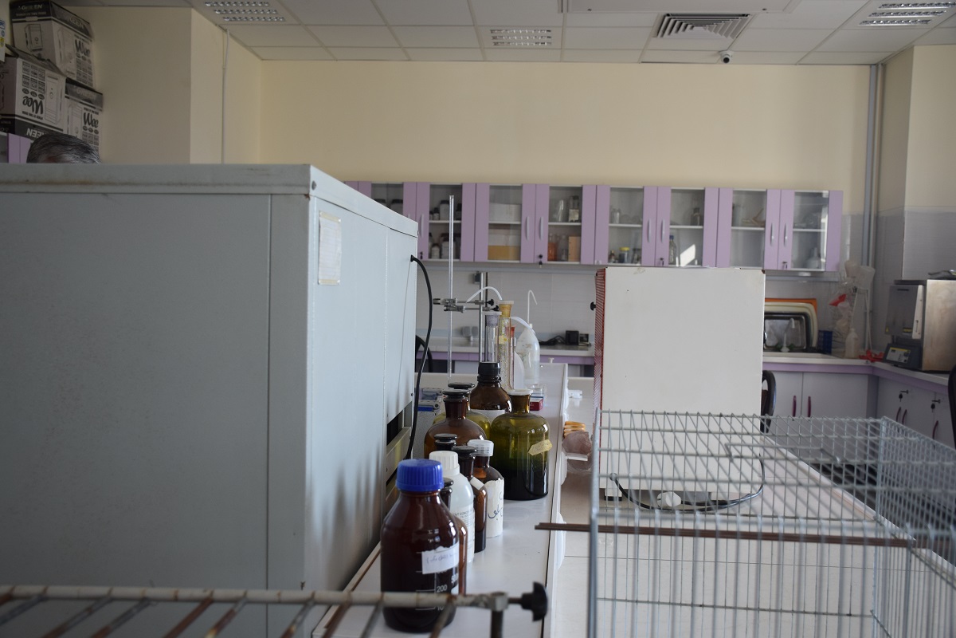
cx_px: 478
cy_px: 319
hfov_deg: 55.1
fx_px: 916
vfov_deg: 38.4
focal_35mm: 34
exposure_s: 1/125
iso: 400
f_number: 5.6
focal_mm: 23
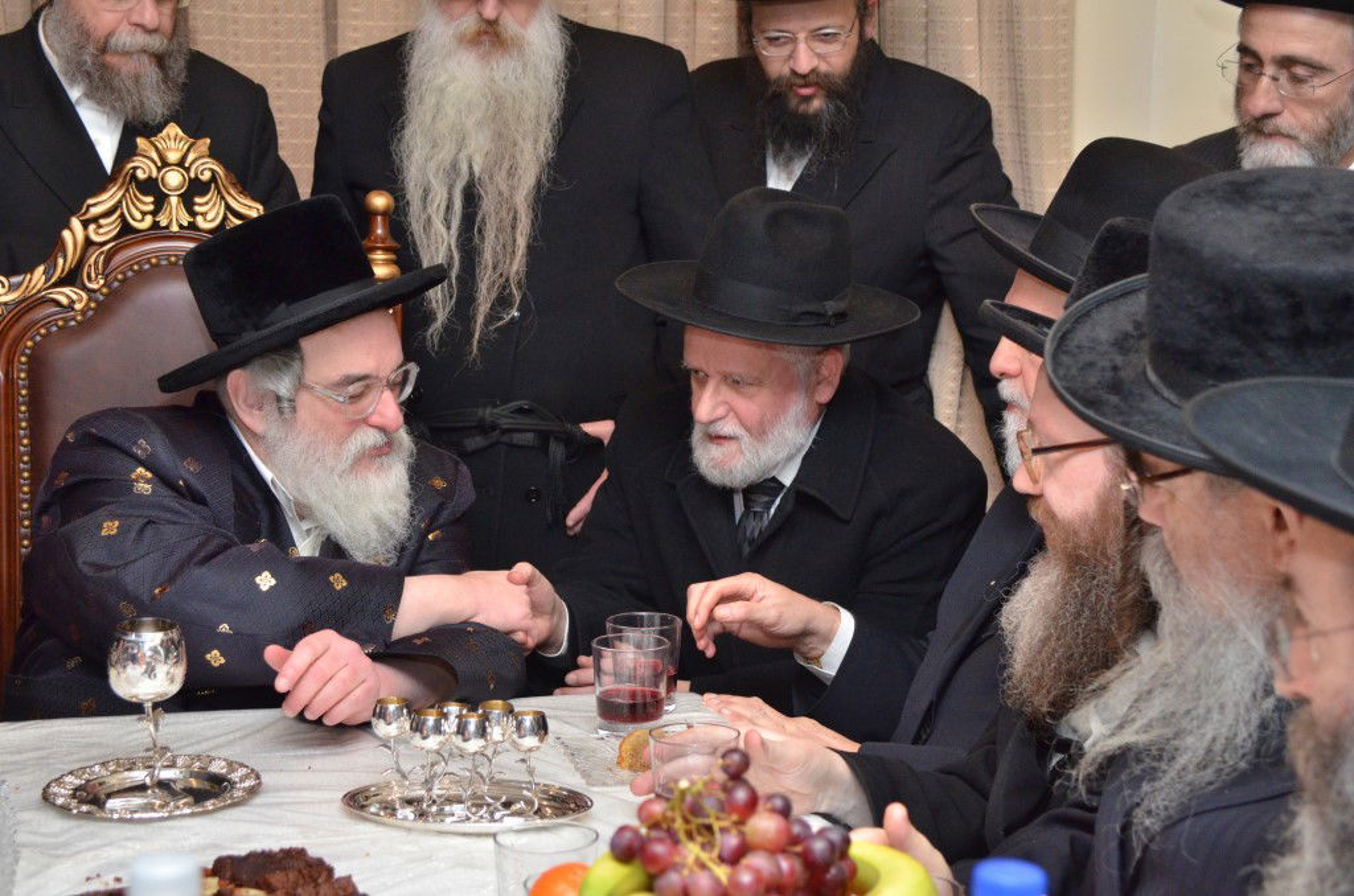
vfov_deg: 20.5
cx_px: 677
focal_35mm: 66
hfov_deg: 30.6
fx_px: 2477
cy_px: 448
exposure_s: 1/250
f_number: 5
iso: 1600
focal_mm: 44
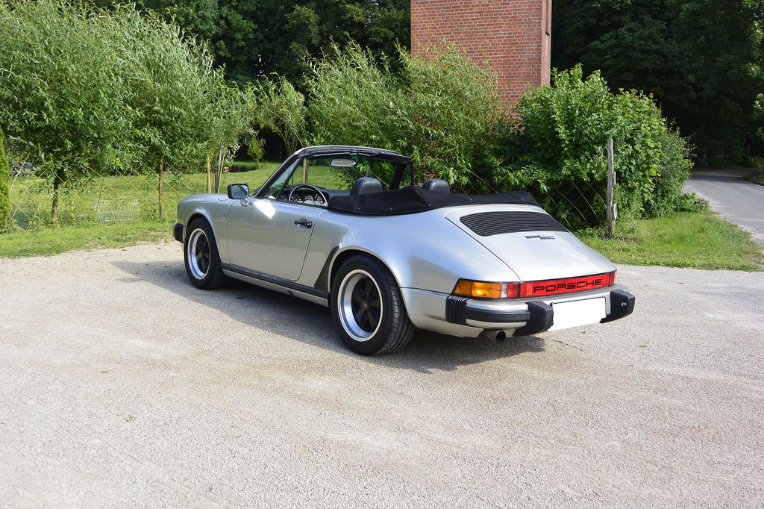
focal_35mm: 34
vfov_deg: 38.9
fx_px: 721
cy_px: 254
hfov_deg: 55.8
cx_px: 382
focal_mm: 12.7
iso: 160
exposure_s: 1/500
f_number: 4.5
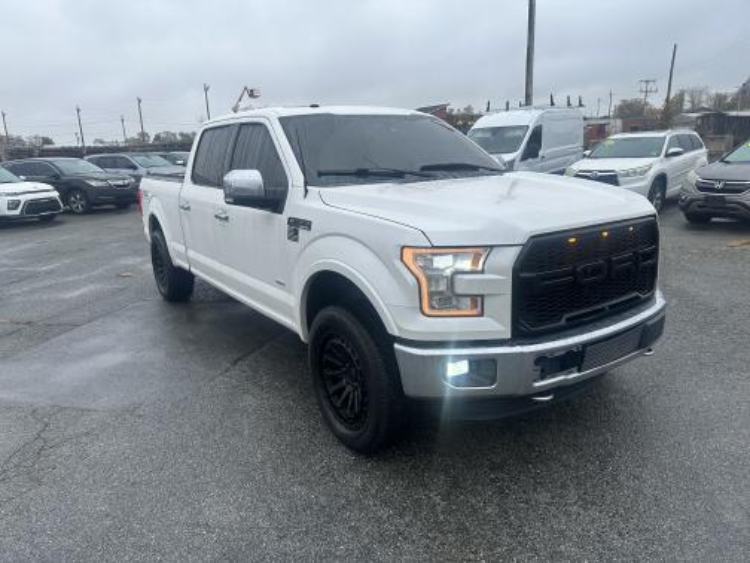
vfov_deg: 56.8
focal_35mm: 24
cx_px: 375
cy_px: 282
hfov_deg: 71.6
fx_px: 520
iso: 80
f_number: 1.78
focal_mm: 6.86
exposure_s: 1/1131
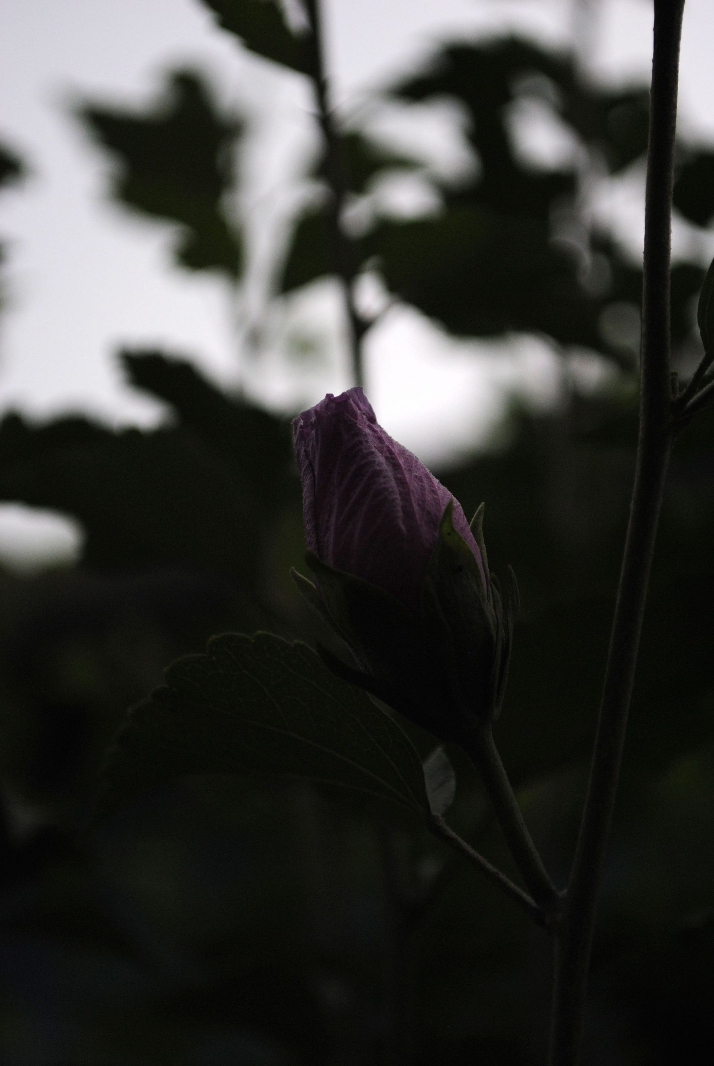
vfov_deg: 24.6
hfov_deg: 16.6
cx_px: 357
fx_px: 2447
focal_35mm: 82
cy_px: 533
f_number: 5.6
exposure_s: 1/1250
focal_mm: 55
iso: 400
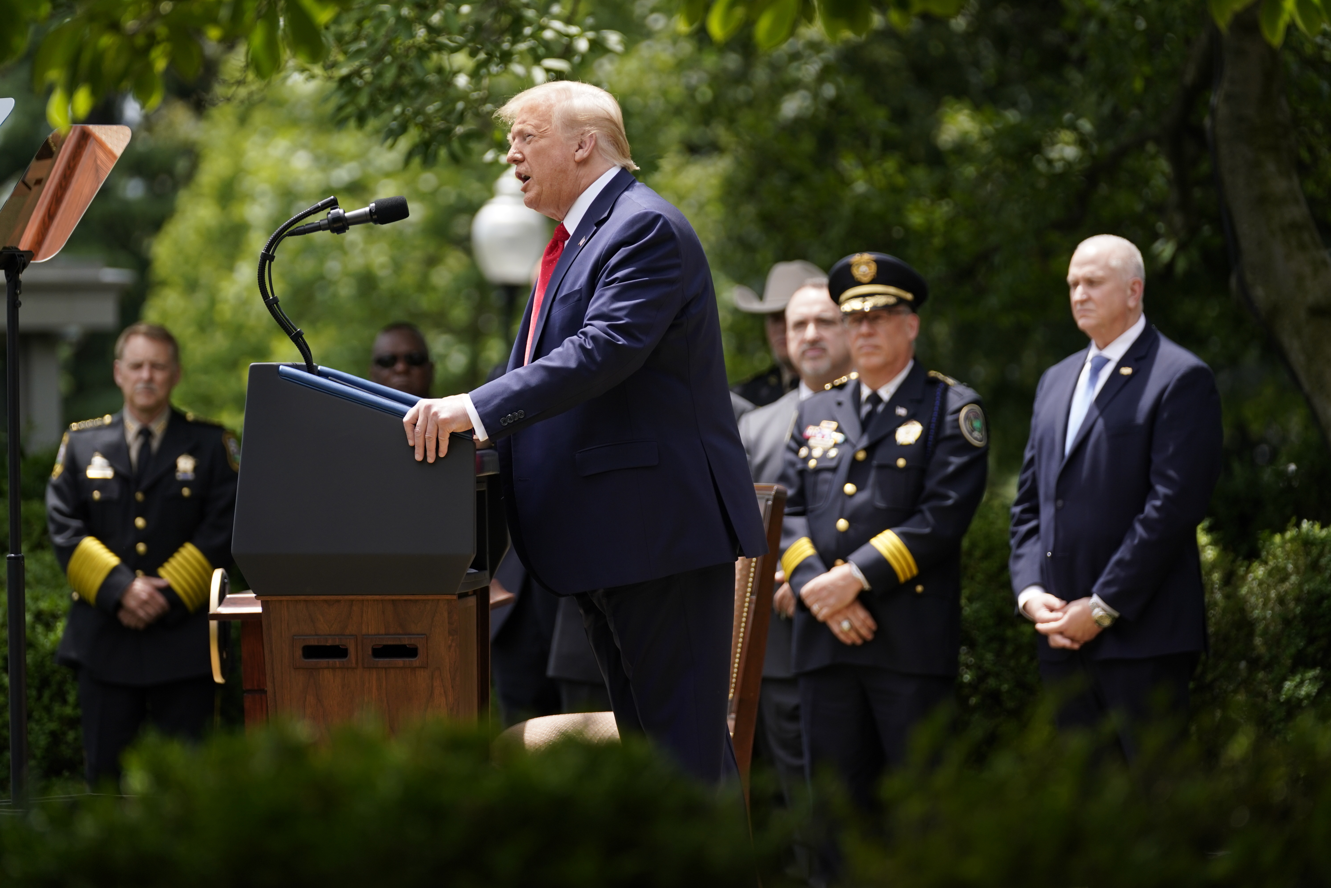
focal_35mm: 207
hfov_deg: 9.9
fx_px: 7653
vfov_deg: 6.6
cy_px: 444
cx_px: 666
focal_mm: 207
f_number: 4
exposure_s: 1/2500
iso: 500
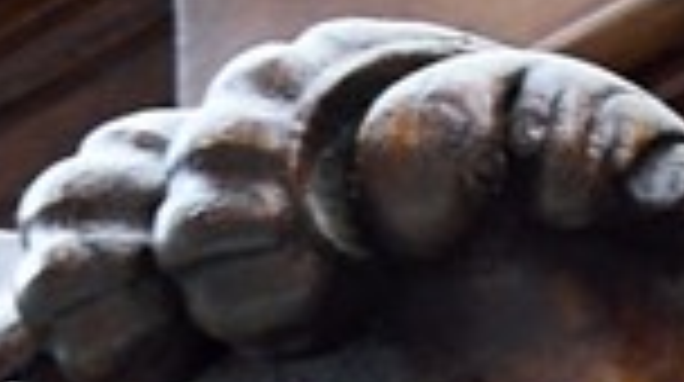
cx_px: 81
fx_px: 12008
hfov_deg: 3.3
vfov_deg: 1.7
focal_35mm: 663
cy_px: 3469
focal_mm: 60
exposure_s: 1/125
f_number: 4.5
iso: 800
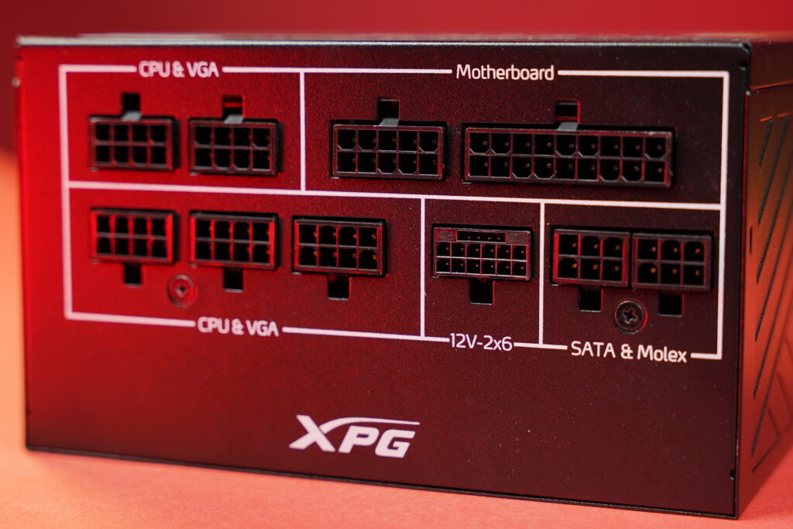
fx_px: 1806
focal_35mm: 82
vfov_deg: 16.7
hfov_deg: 24.8
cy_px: 264
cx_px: 396
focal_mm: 54.7
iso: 400
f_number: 4
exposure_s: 1/160
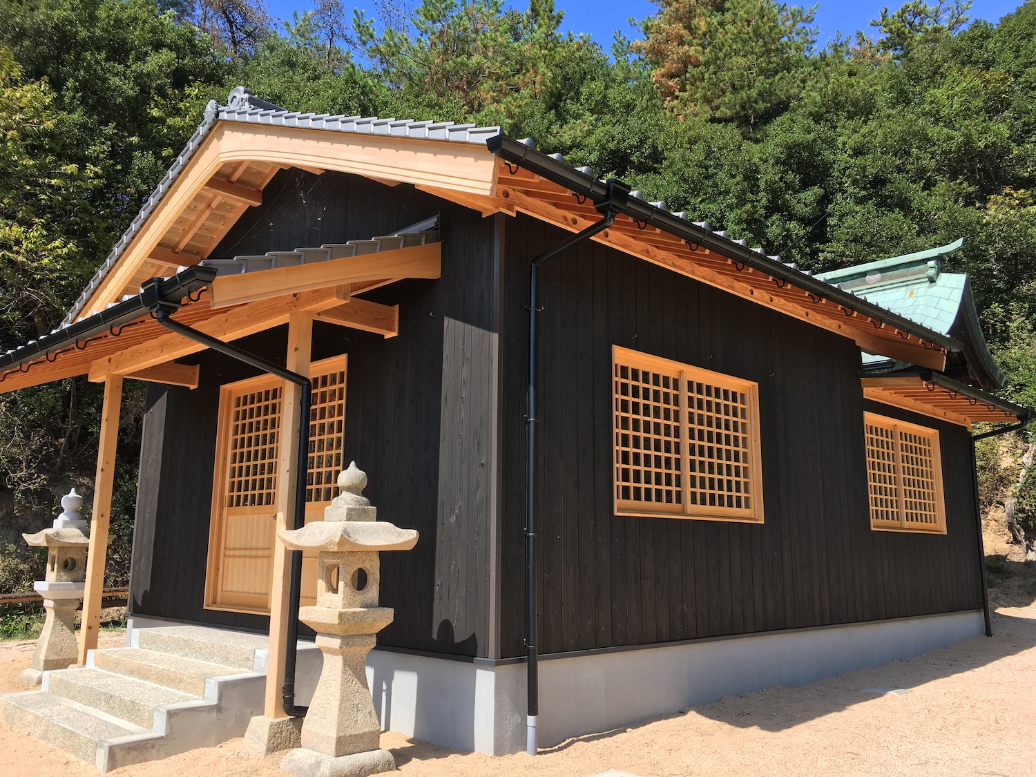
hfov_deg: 61.7
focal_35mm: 29
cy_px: 388
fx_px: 868
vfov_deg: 48.2
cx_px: 518
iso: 25
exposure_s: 1/739
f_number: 2.2
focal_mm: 4.15
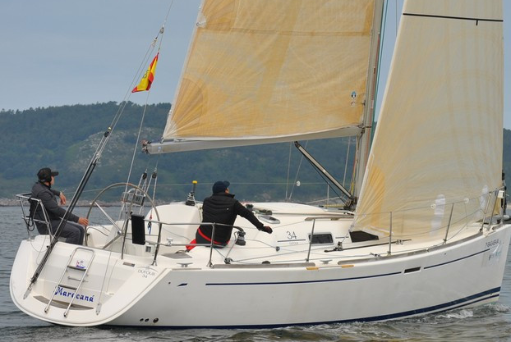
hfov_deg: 9.8
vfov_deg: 6.6
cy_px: 114
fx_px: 2983
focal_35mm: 210
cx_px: 289
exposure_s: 1/640
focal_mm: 85
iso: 100
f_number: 6.3
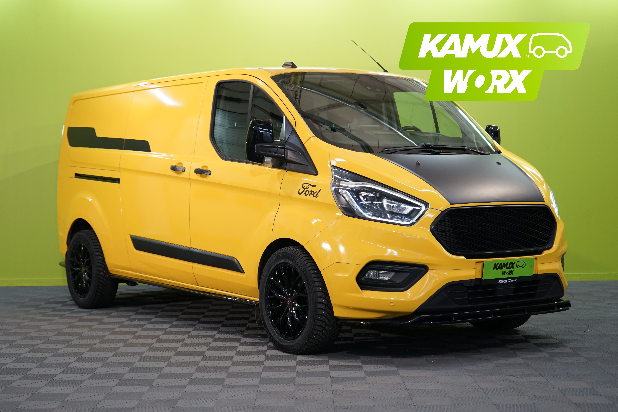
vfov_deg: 21.9
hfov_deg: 32.4
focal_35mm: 62
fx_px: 1064
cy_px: 206
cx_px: 309
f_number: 5.6
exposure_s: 1/40
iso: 800
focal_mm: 62
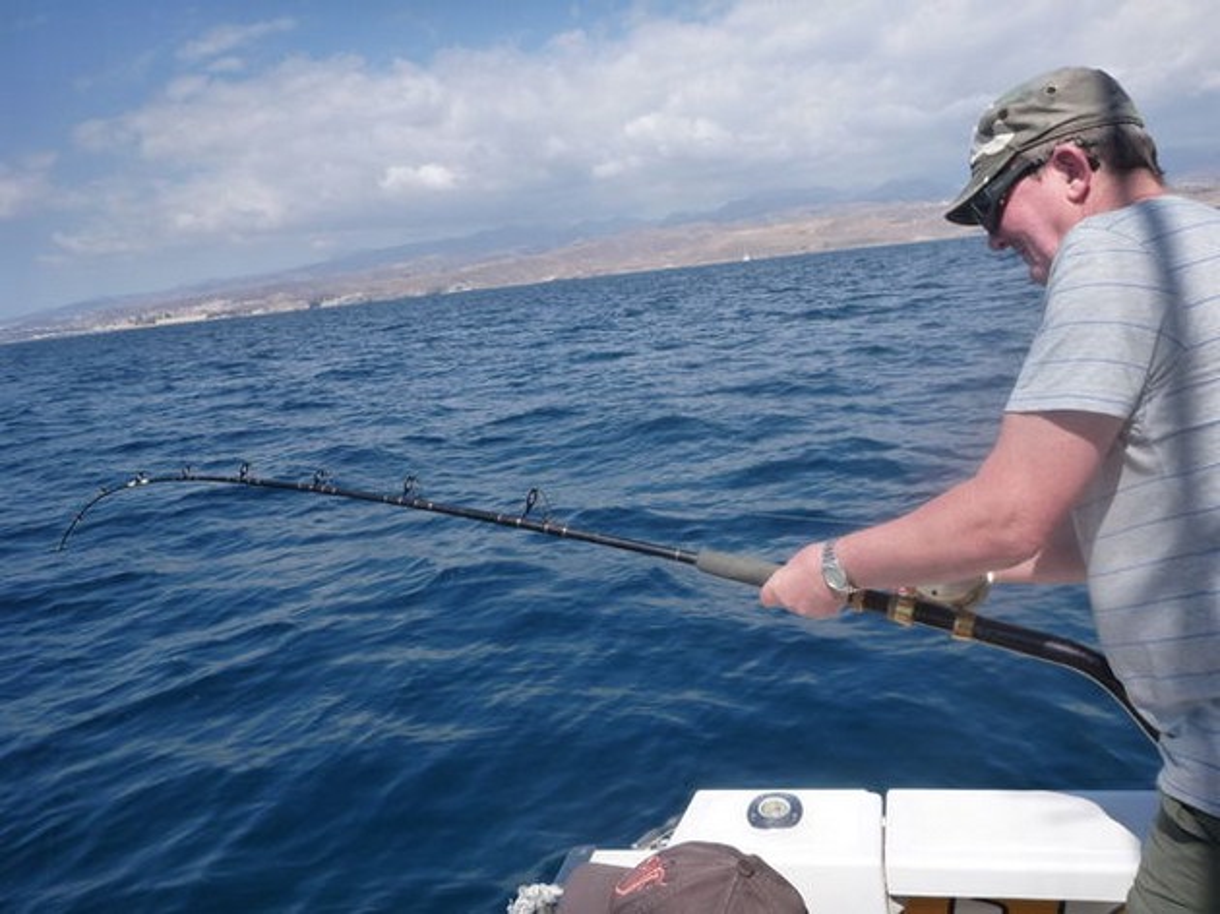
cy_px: 457
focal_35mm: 28
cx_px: 610
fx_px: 986
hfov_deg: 63.5
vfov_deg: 49.7
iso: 160
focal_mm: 4.9
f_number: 3.3
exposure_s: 1/1000
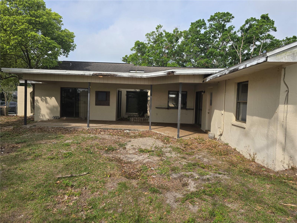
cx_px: 148
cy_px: 112
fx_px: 197
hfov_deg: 73.9
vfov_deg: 58.9
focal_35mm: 23
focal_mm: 6.3
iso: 12
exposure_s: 1/812
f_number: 1.7
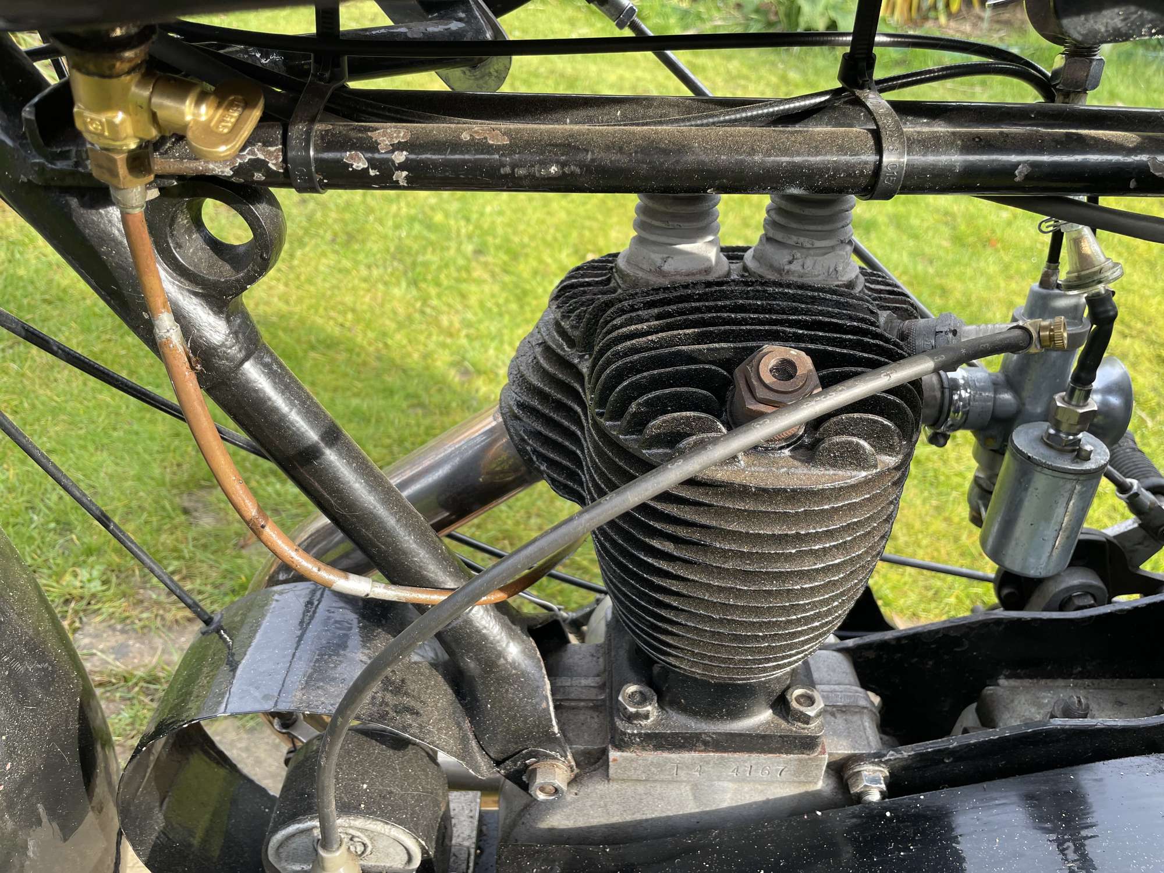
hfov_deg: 67.3
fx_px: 874
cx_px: 582
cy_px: 436
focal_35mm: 26
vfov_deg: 53.1
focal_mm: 4.2
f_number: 1.6
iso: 32
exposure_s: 1/121
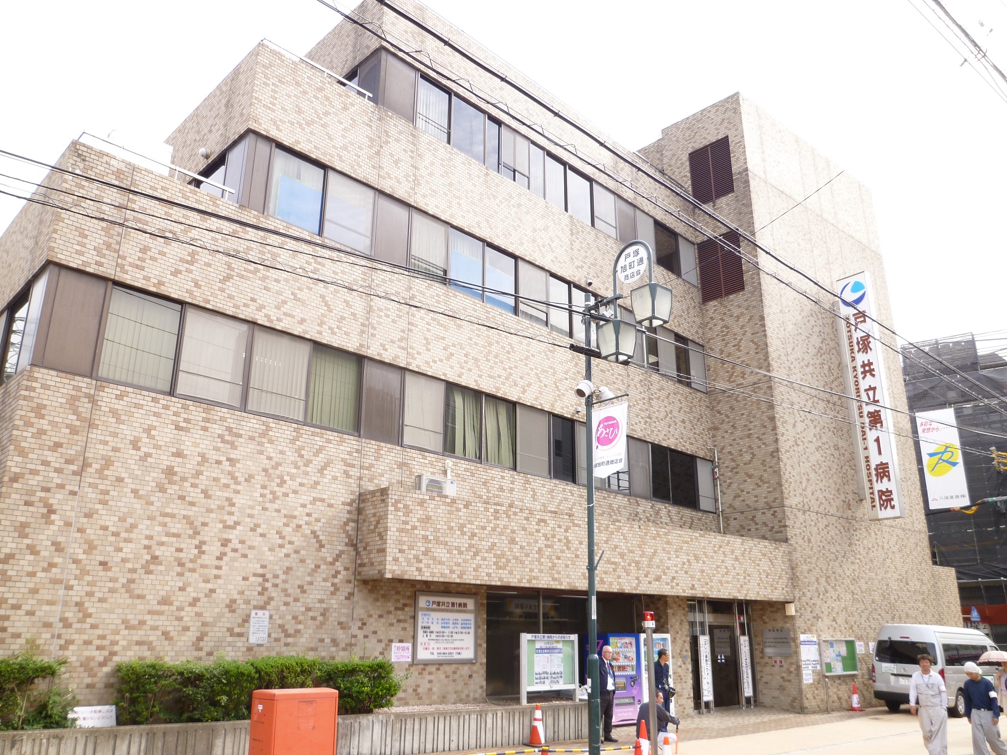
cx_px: 494
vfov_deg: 53.0
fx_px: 756
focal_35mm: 26
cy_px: 389
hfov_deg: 67.3
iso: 80
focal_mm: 4.5
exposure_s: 1/125
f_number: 4
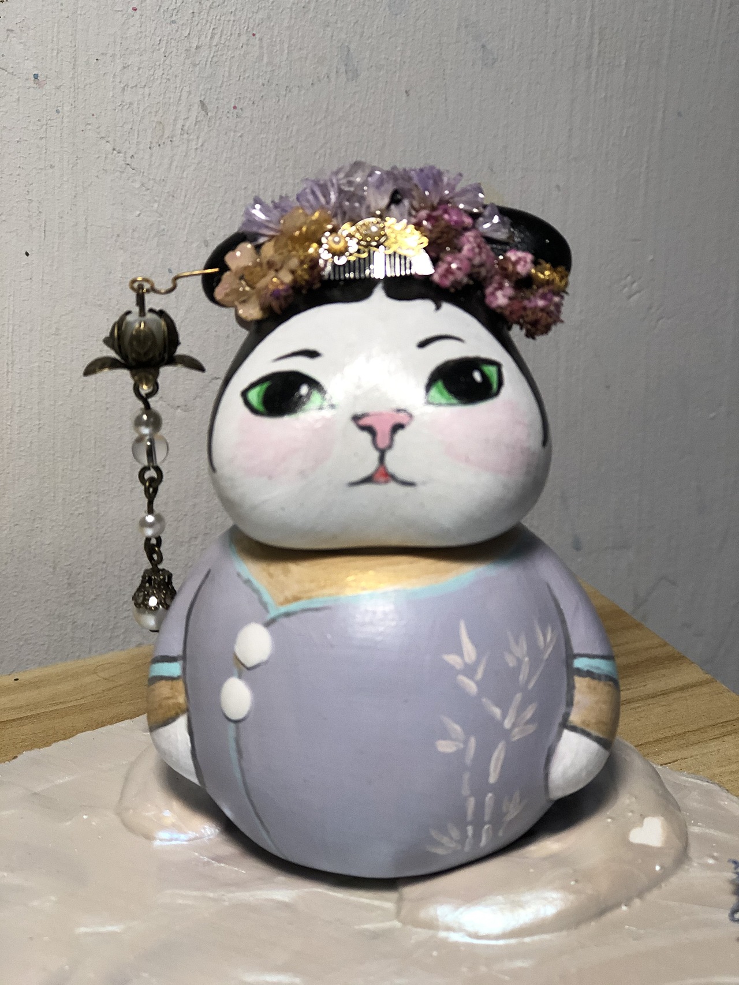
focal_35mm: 57
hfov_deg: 25.7
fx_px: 1623
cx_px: 370
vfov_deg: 33.8
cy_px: 492
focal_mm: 6.6
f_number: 2.8
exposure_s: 1/33
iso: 64
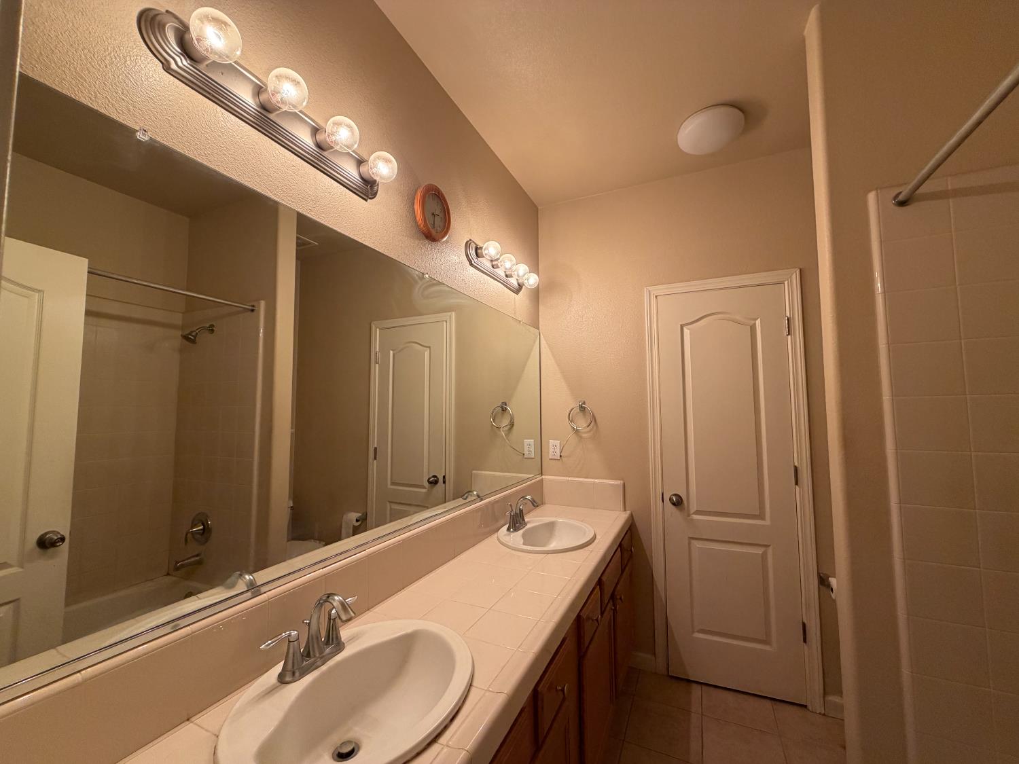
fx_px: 412
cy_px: 382
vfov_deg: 85.7
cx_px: 510
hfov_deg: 102.1
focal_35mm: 14
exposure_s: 1/120
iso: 250
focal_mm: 2.22
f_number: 2.2
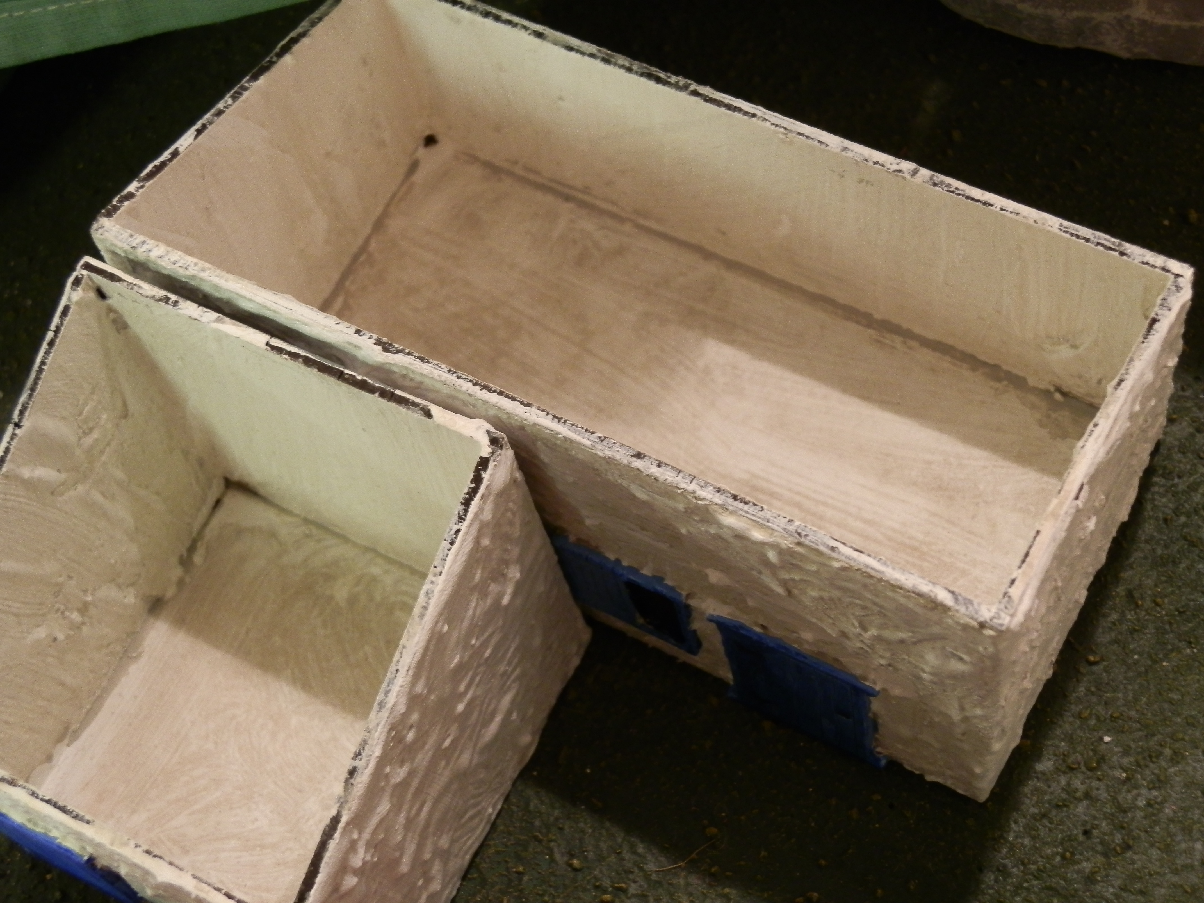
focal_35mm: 61
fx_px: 2122
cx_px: 602
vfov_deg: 24.0
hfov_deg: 31.7
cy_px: 452
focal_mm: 10.99
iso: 200
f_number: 3.7
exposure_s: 1/8
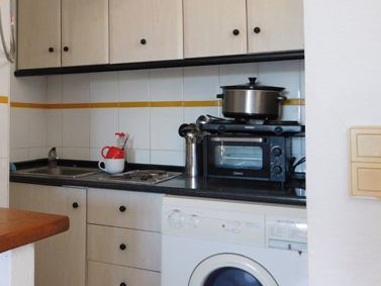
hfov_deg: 41.3
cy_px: 99
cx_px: 57
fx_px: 473
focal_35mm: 43
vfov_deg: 33.4
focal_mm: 4
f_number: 3
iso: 220
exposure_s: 1/30
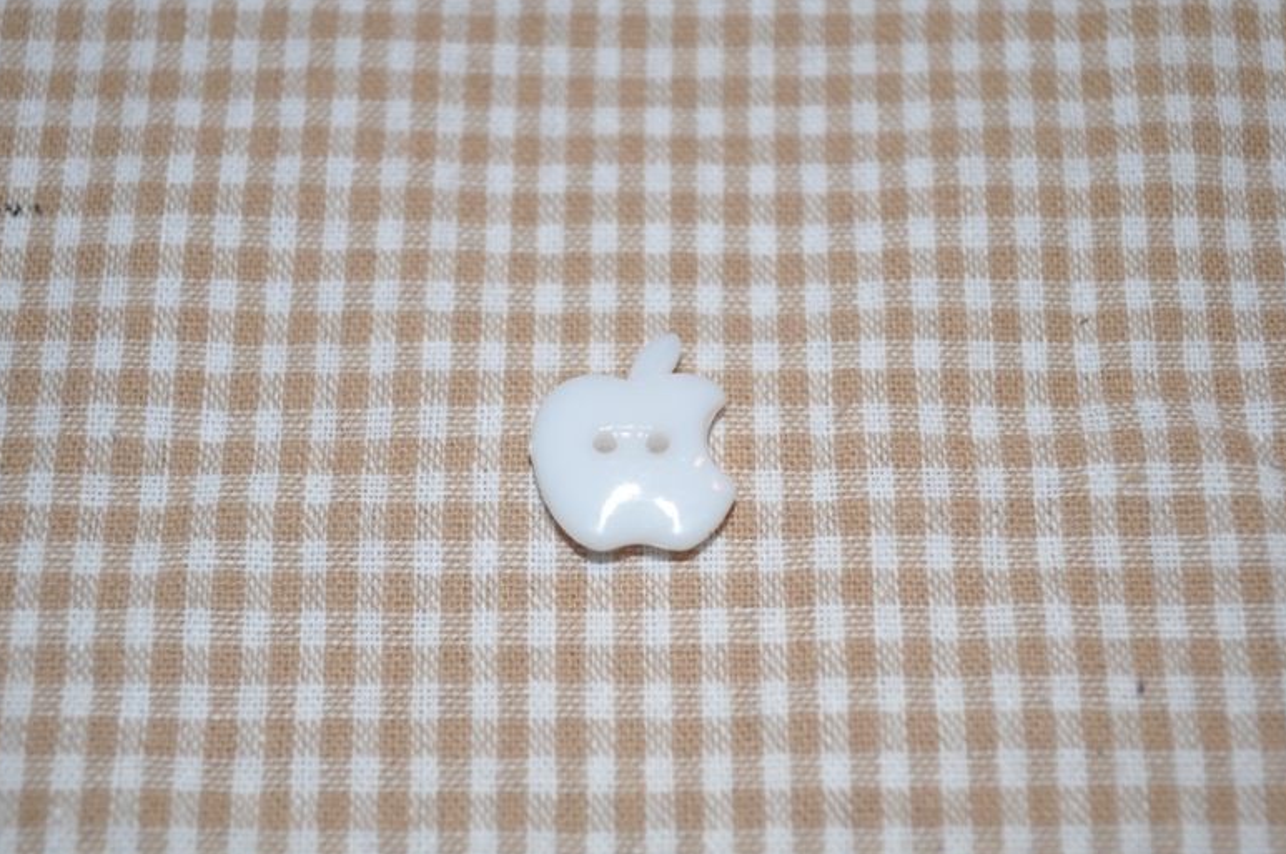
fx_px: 2105
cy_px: 437
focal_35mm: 59
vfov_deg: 22.9
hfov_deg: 34.0
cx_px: 645
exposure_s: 1/60
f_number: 5
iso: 200
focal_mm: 38
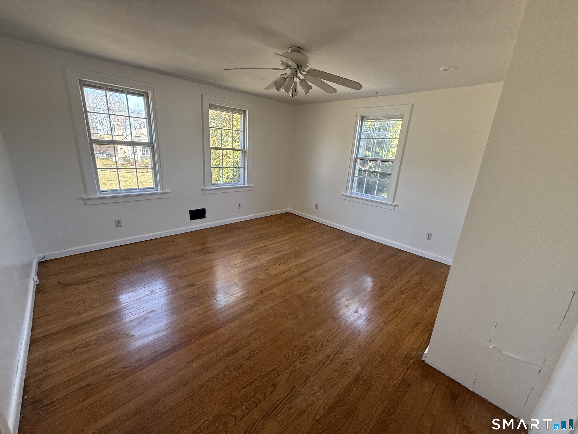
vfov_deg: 85.7
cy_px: 217
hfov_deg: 102.1
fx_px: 234
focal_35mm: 14
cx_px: 289
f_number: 2.2
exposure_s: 1/99
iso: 200
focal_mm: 2.22
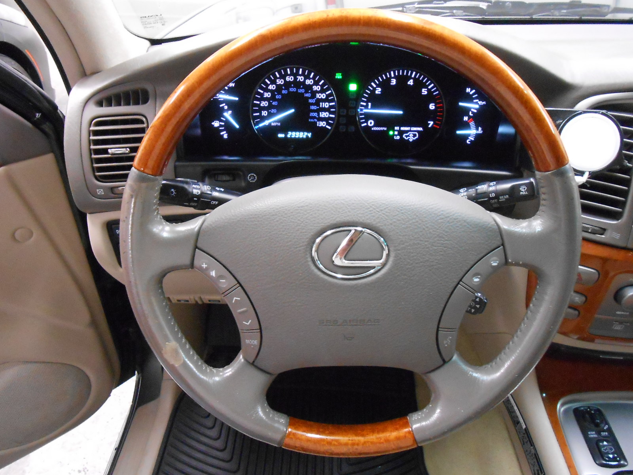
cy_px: 238
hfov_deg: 67.3
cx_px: 316
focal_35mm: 26
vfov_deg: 53.1
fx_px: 475
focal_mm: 4.6
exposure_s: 1/10
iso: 800
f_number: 3.5
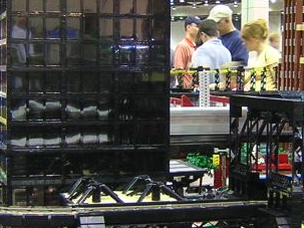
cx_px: 198
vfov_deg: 15.5
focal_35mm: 95
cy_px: 81
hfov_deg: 20.6
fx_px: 834
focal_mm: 4.7
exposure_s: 1/3.4
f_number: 2.6
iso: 168
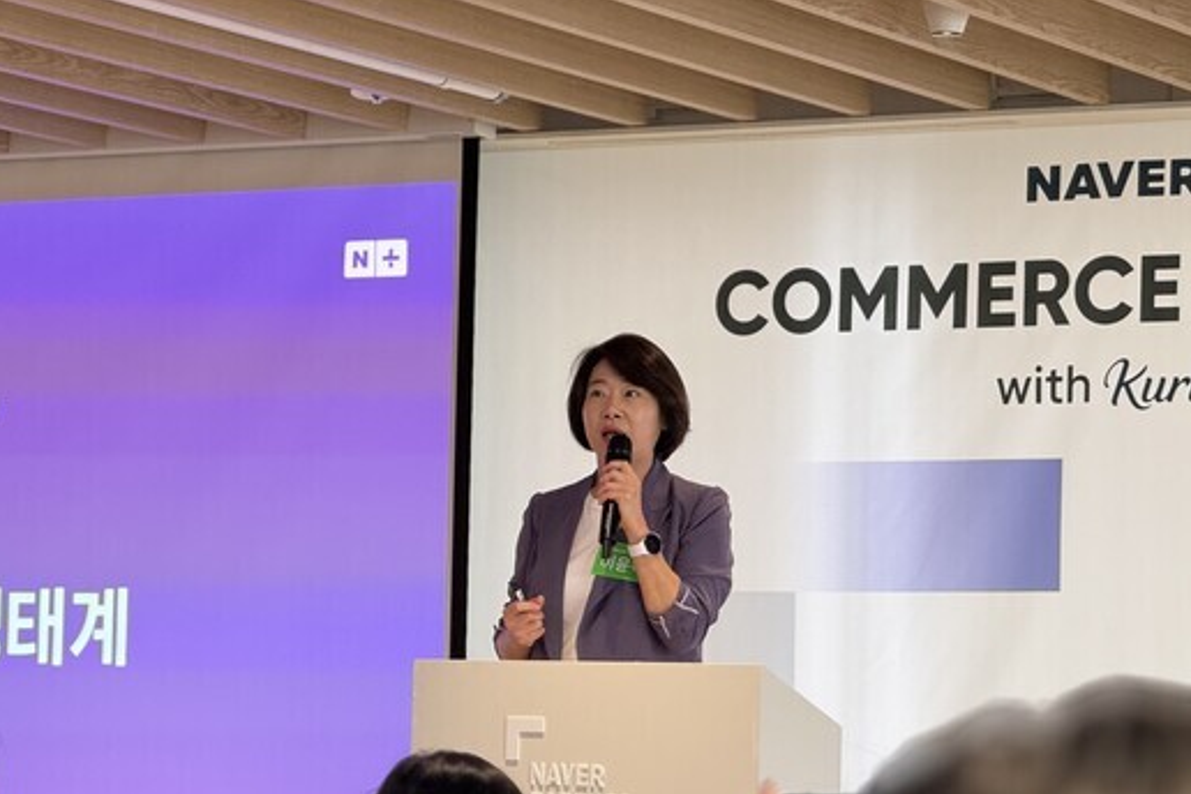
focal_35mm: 145
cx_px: 572
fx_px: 4797
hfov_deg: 14.2
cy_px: 429
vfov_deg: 9.5
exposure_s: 1/120
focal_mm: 15.66
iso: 125
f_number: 2.8
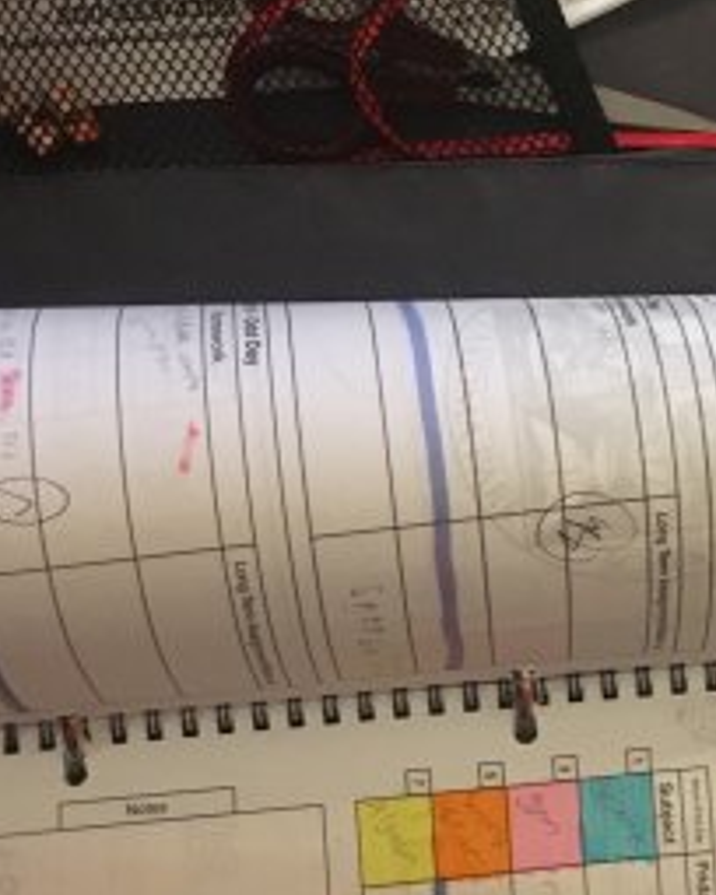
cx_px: 567
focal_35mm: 68
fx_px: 1801
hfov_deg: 22.2
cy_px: 316
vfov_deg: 27.8
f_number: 2.2
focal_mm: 4.15
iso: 320
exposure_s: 1/15
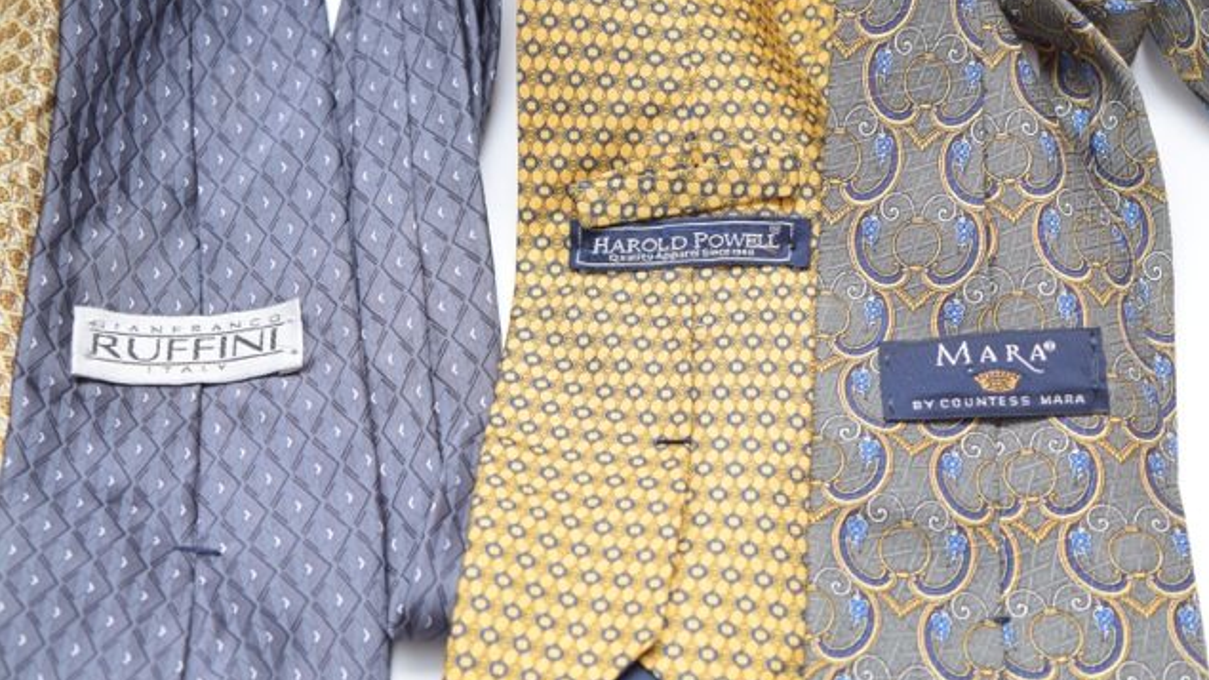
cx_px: 607
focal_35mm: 76
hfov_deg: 27.9
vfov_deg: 15.9
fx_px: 2436
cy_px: 306
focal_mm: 48
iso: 800
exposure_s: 1/125
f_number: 5.6
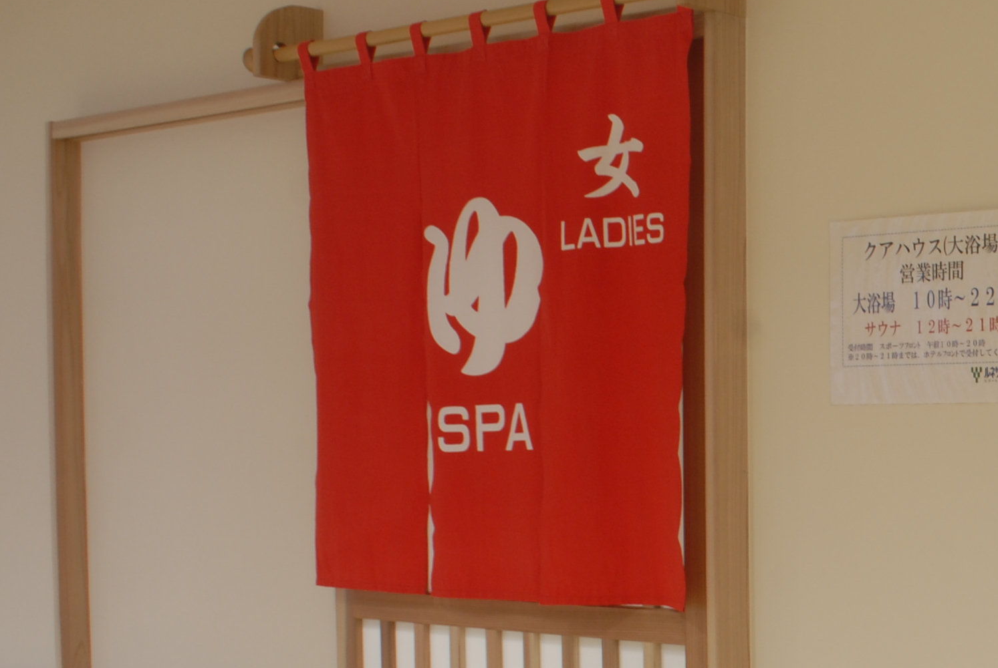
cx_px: 1112
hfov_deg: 26.4
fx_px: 1943
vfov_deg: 19.4
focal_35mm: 70
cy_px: 514
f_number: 11
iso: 100
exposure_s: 1.8
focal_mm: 18
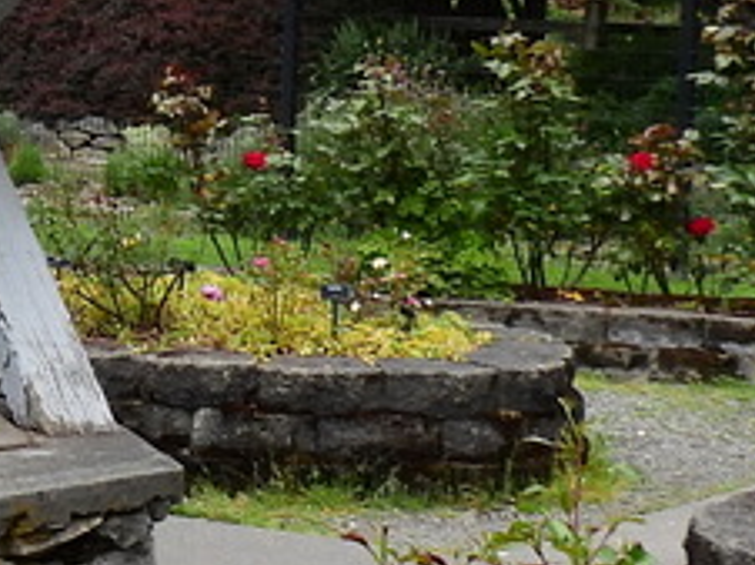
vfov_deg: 10.8
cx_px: -695
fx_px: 2963
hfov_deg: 12.9
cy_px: 90
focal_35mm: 136
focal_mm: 4.3
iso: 100
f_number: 2.8
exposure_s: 1/1000
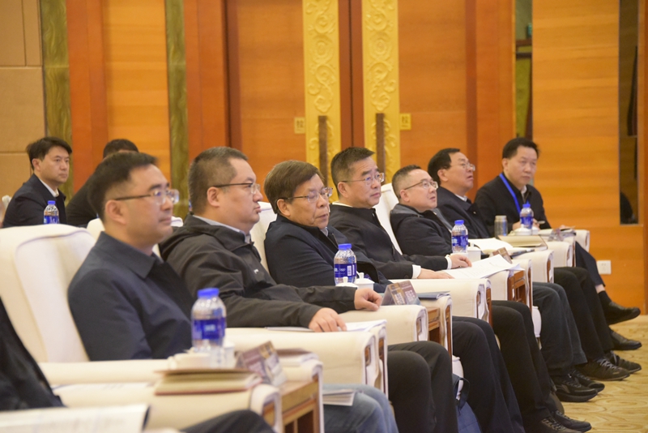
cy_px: 216
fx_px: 2431
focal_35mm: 135
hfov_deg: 15.2
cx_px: 324
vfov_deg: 10.2
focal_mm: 135
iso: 10000
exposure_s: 1/125
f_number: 5.6
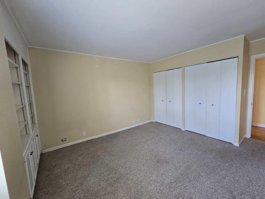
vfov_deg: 89.9
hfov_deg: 106.2
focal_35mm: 13
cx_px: 132
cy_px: 100
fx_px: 100
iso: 500
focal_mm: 2.2
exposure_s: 1/60
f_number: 2.2
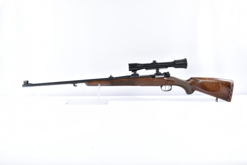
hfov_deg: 61.9
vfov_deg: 43.6
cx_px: 124
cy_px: 82
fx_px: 206
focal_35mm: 30
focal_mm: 20
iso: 640
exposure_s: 1/20
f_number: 5
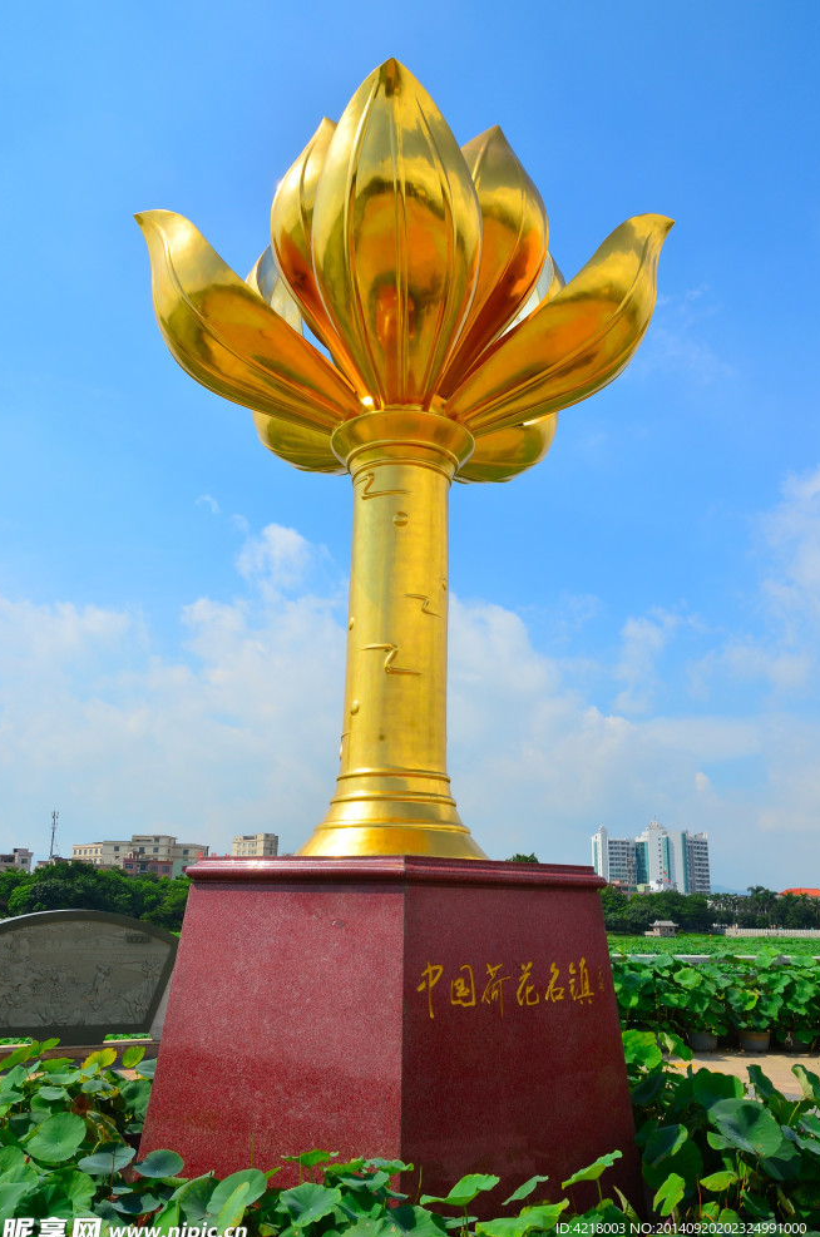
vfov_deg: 65.6
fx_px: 961
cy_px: 612
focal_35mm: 28
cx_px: 407
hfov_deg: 46.2
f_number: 11
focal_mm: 18
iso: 100
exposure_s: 1/200
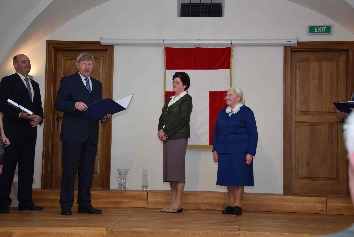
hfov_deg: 33.4
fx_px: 590
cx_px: 177
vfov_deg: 22.7
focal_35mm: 60
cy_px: 118
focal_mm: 40
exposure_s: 1/80
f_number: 4.5
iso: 400
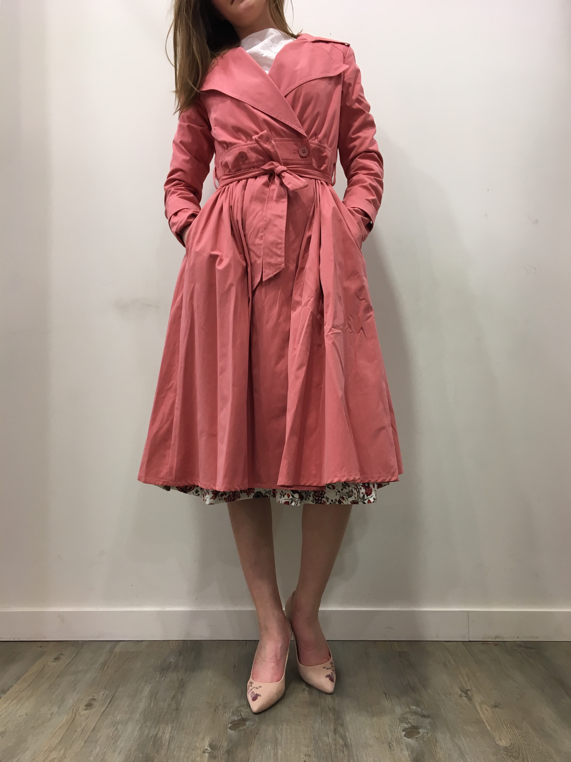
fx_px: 638
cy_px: 381
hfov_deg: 48.2
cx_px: 286
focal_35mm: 29
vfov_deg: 61.7
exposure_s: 1/33
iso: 64
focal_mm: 4.15
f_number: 2.2
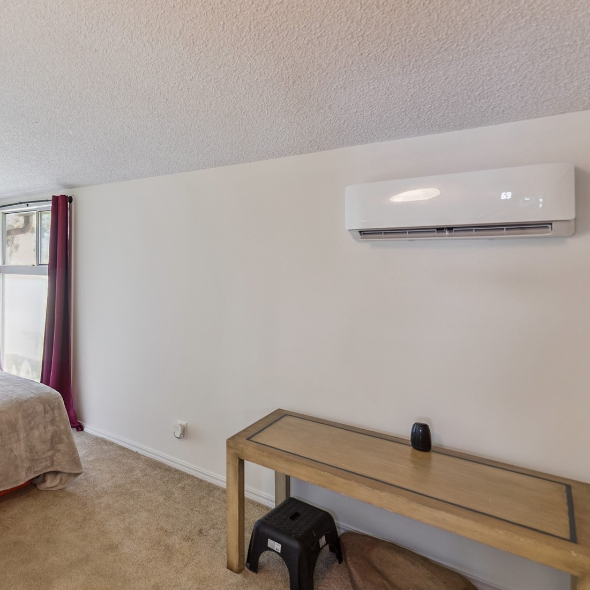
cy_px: 276
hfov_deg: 60.4
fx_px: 442
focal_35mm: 23
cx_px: 96
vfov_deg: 67.3
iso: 400
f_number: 2.8
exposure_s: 1/20
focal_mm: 14.6
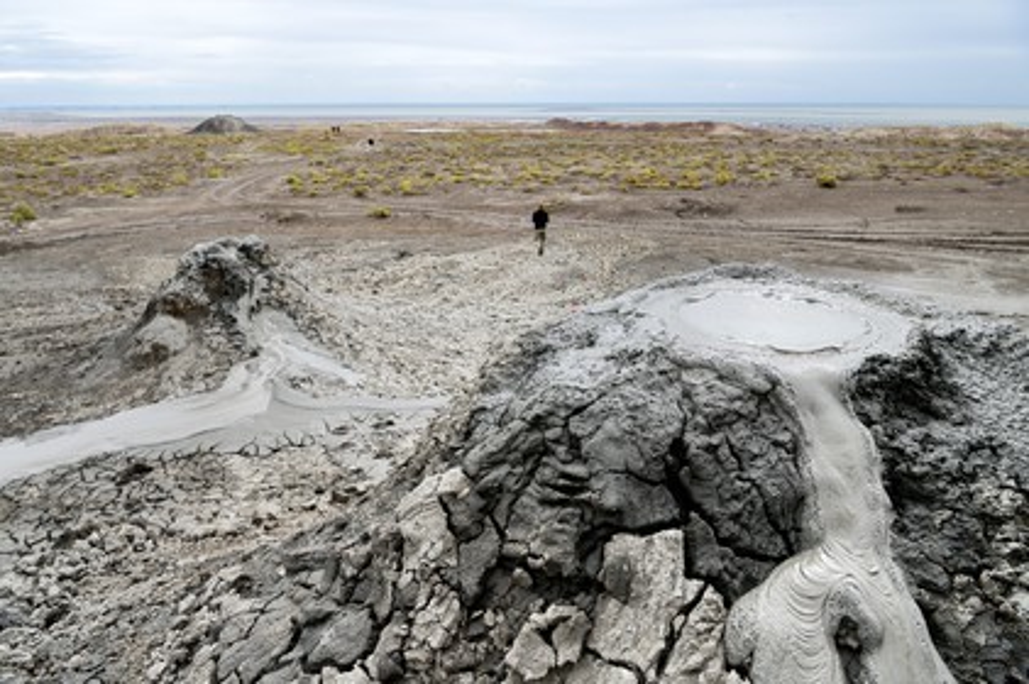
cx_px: 514
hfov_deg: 73.8
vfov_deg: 53.1
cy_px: 342
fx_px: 685
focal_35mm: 24
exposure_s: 1/250
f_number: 11
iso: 400
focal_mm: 24
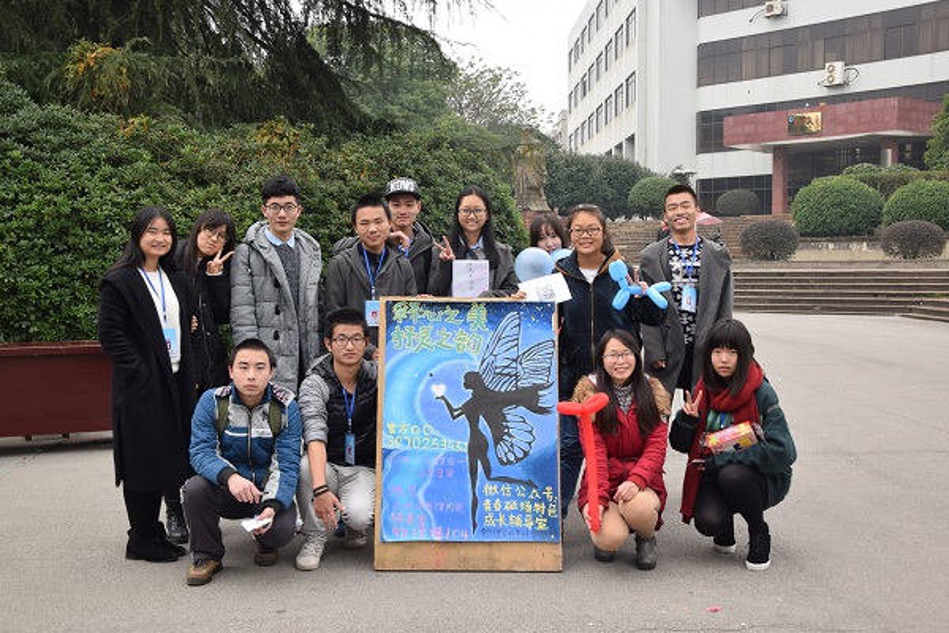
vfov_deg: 31.9
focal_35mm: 42
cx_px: 474
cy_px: 316
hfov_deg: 46.4
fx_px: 1107
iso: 400
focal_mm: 28
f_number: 6.3
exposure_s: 1/160
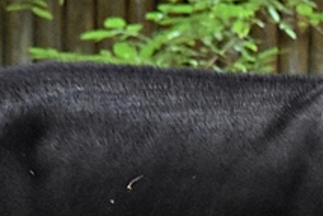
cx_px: 386
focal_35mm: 1006
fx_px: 9032
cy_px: 271
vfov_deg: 1.4
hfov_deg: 2.0
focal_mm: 140
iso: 5000
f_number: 5.6
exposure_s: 1/125
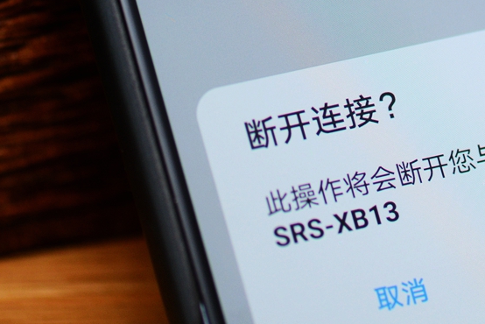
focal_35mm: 364
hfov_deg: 5.6
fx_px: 4906
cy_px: -76
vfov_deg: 3.8
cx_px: 673
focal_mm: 105
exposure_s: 1/80
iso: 160
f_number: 3.2
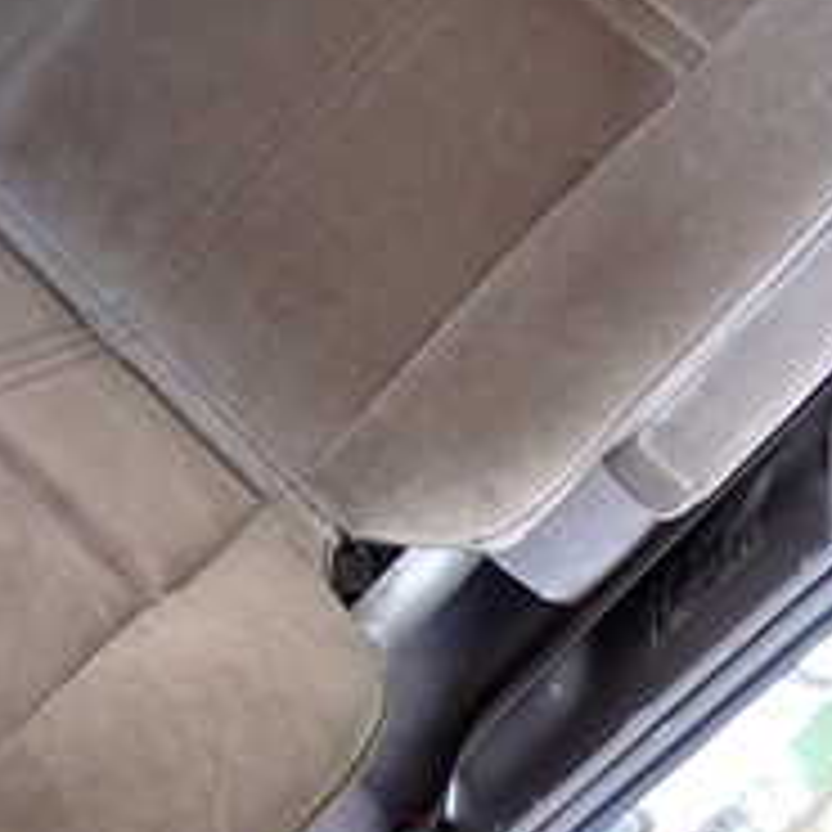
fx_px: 2339
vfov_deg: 19.9
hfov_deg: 20.0
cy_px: 148
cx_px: 225
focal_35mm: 86
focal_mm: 5.4
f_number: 2.3
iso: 200
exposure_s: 1/60
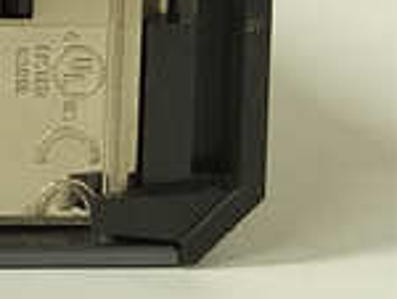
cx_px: -392
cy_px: -175
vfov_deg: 7.9
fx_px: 2114
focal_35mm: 184
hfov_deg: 10.0
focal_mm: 5.52
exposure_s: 1/50
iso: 1356
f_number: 1.9
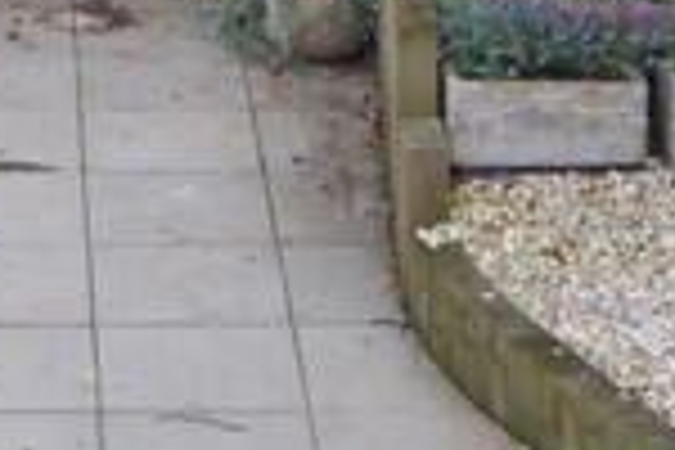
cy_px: -695
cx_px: 76
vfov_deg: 6.6
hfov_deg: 10.5
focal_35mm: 194
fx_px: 3645
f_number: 5.6
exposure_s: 1/125
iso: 220
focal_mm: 19
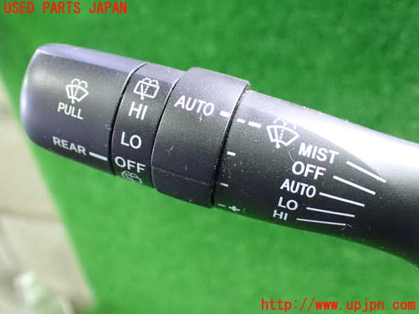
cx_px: 210
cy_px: 157
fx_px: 496
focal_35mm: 41
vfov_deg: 35.1
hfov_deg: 45.8
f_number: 2.8
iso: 1600
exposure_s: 1/30
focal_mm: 7.31
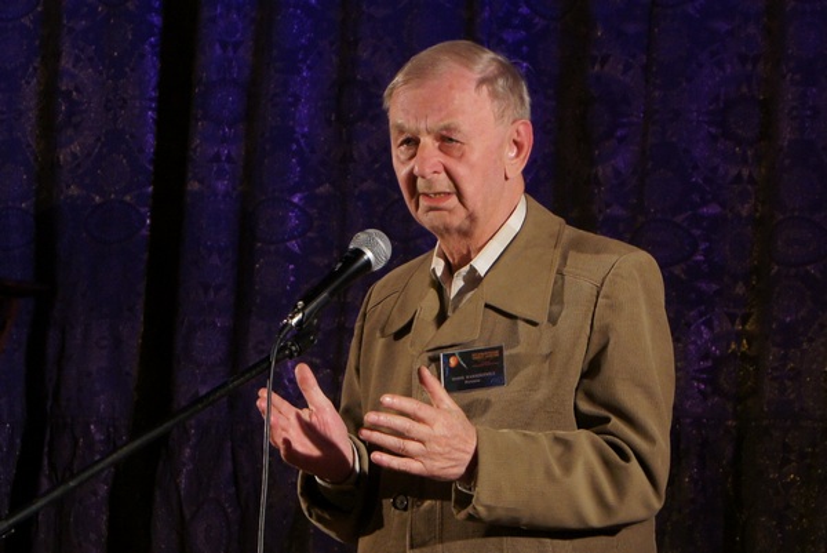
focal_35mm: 82
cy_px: 276
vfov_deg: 16.6
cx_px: 414
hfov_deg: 24.6
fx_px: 1897
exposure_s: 1/50
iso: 800
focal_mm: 55
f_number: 5.6
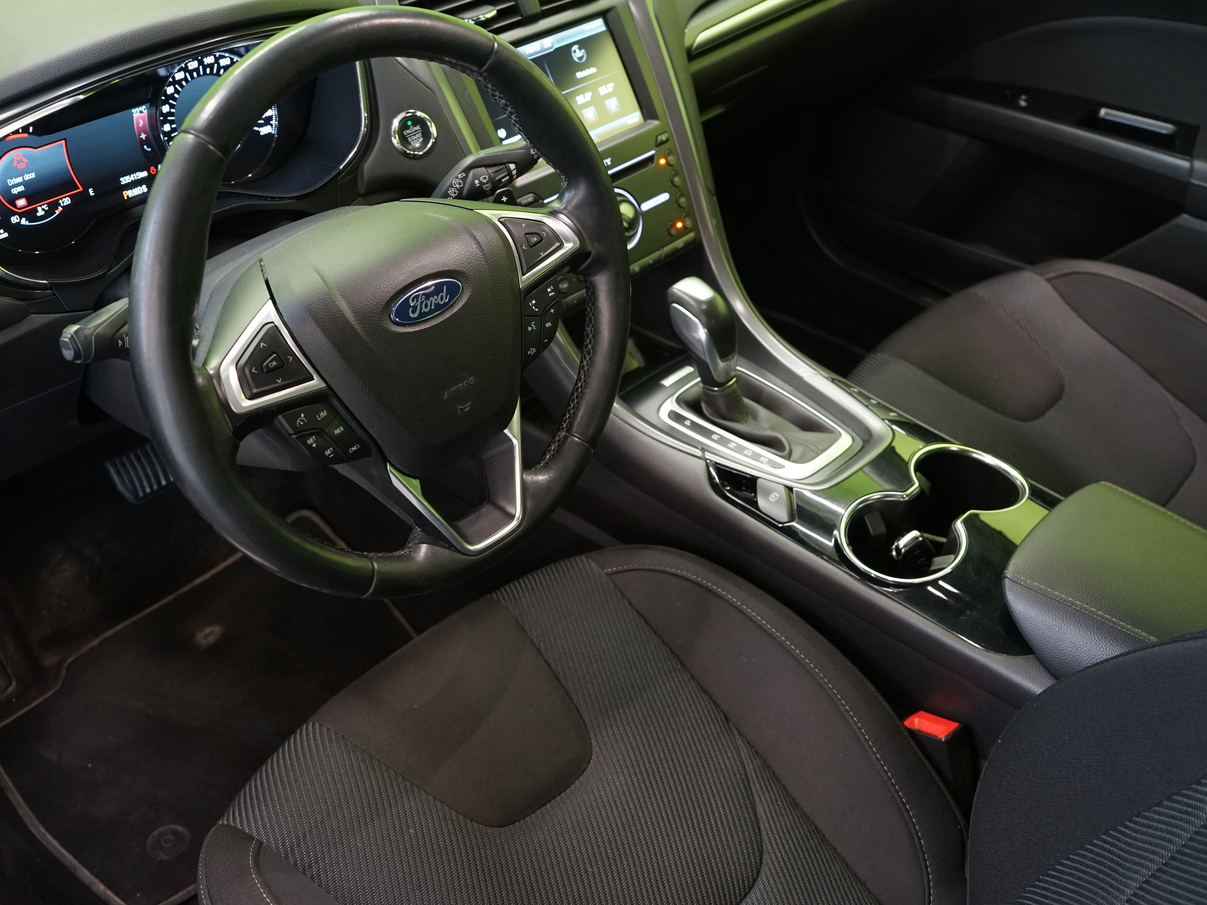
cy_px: 448
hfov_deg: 52.6
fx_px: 1220
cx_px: 572
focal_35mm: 35
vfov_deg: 40.7
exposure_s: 1/15
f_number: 5.6
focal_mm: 32
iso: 1600
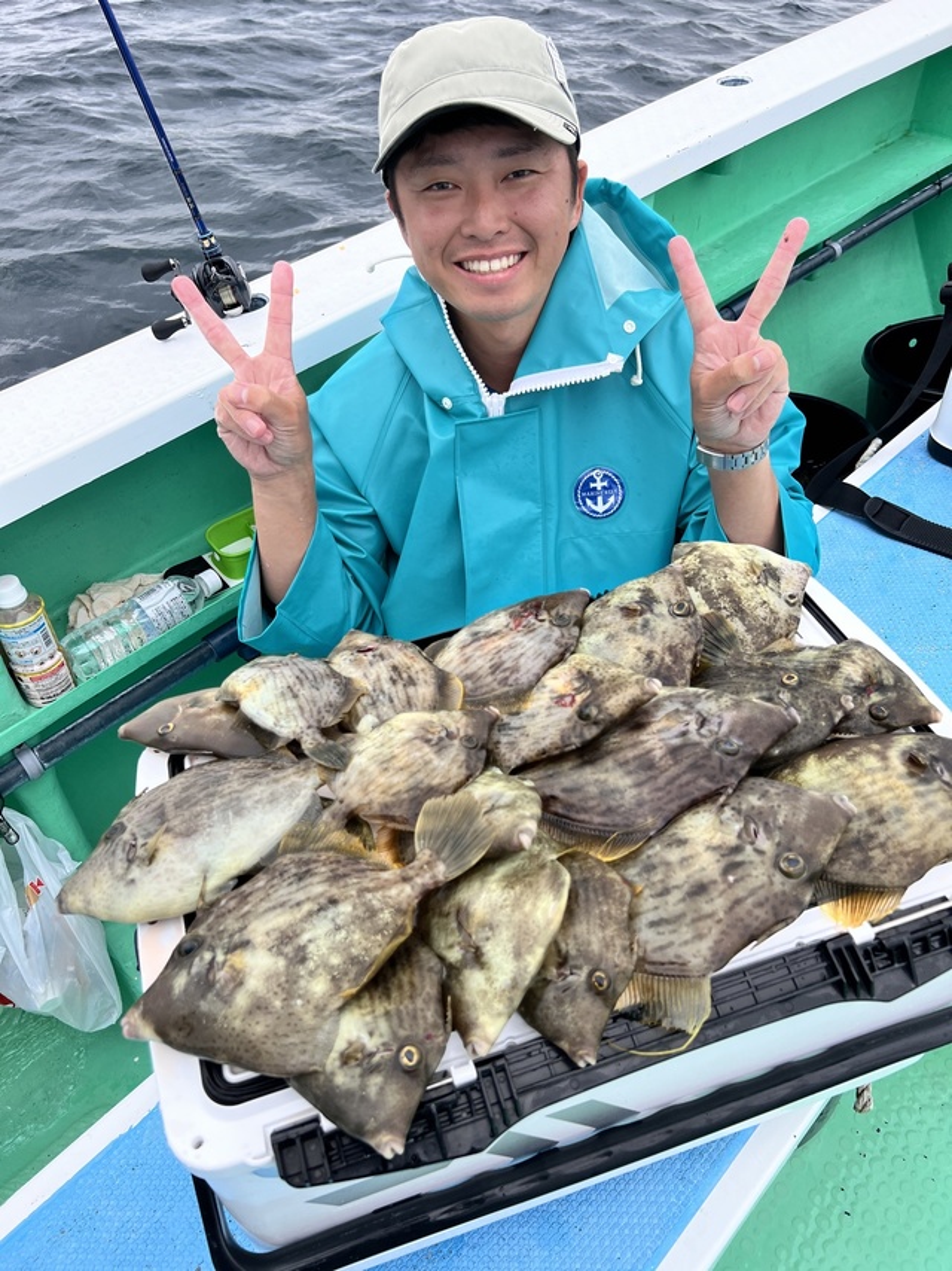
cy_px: 636
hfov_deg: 53.0
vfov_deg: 67.3
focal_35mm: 26
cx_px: 476
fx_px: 954
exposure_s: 1/753
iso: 50
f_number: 1.5
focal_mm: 5.7
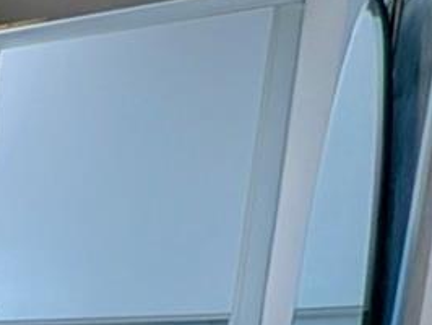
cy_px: 523
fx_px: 899
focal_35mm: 72
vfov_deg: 17.8
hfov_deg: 12.3
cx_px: -793
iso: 60
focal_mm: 2.02
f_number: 1.7
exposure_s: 1/120
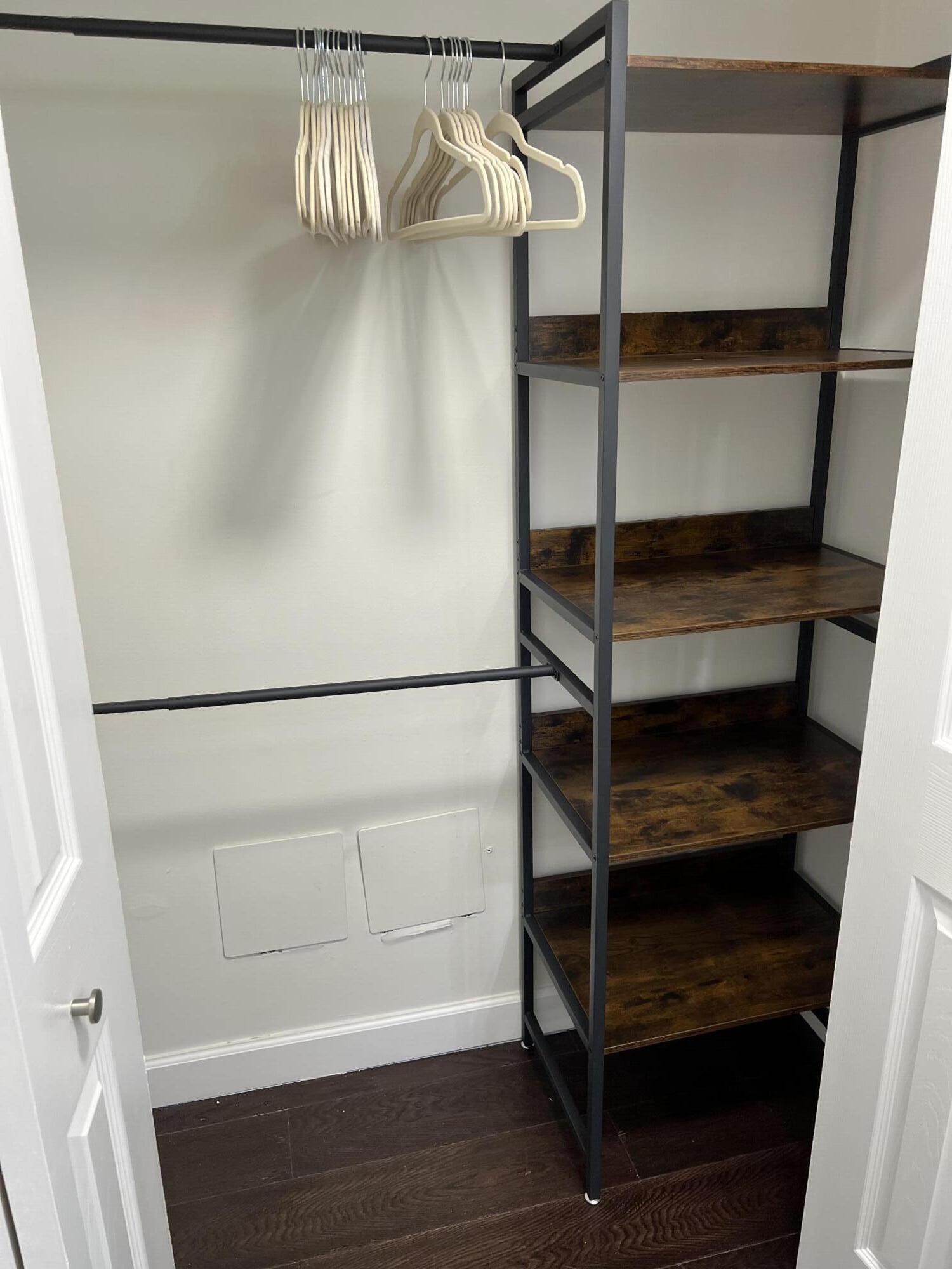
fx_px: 953
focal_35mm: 26
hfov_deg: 53.1
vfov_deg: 67.3
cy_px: 634
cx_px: 476
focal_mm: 5.7
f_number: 1.5
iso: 125
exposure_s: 1/120
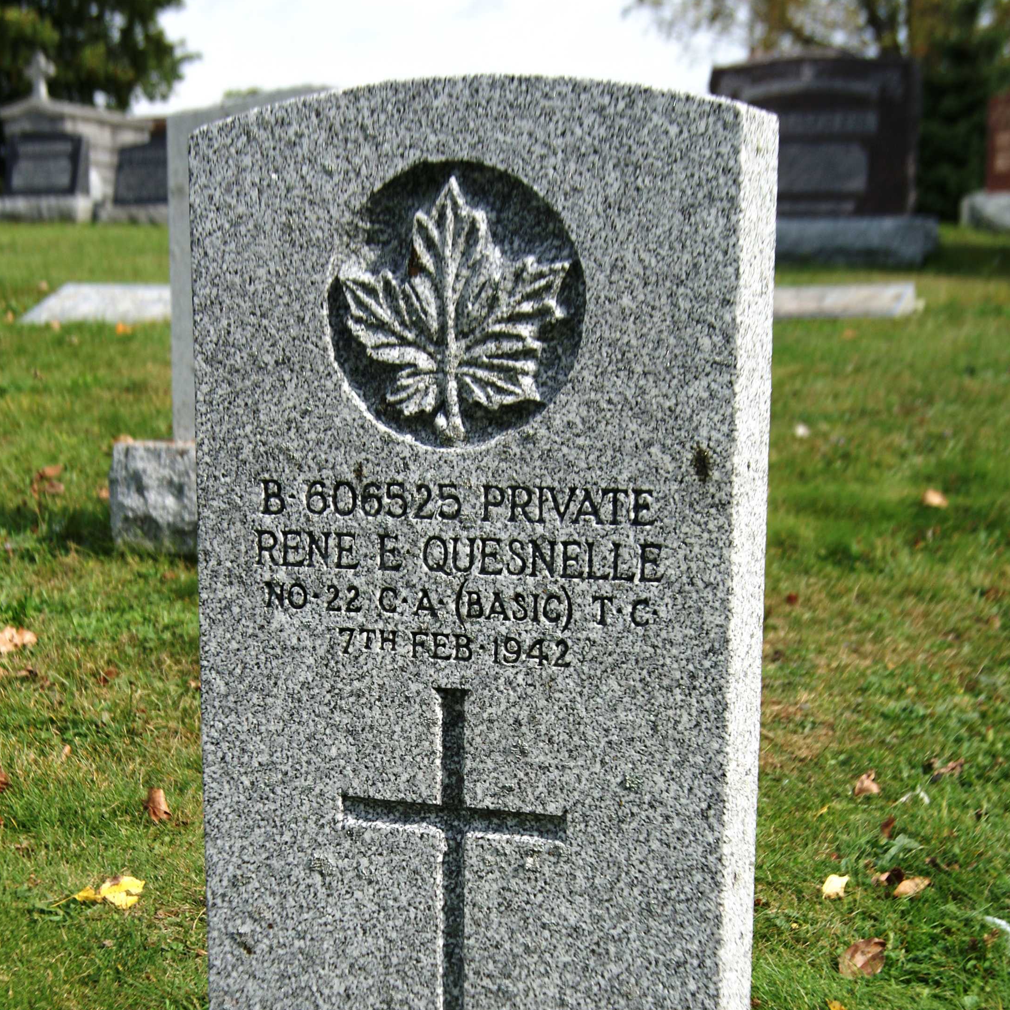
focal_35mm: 54
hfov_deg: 31.6
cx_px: 504
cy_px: 717
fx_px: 1783
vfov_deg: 31.2
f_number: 5.6
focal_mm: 28
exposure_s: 1/640
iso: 100
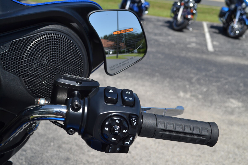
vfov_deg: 28.1
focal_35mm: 48
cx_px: 124
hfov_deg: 41.1
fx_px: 331
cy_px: 82
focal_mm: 32
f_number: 8
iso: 100
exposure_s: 1/250
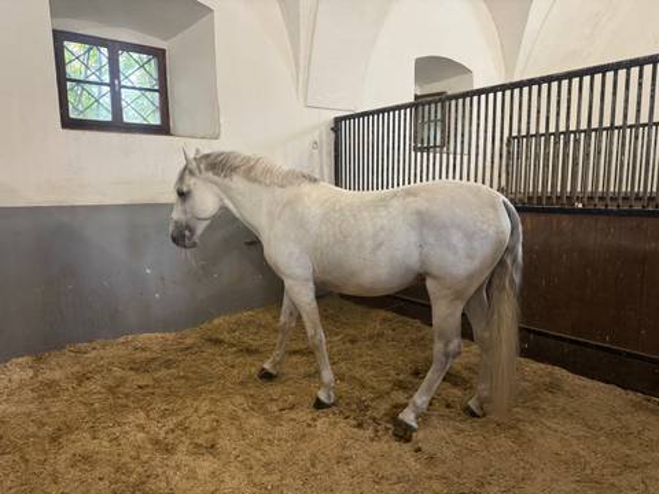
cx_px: 330
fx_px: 457
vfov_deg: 56.8
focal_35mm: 24
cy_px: 247
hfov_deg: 71.6
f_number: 1.78
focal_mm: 6.76
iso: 500
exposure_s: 1/50
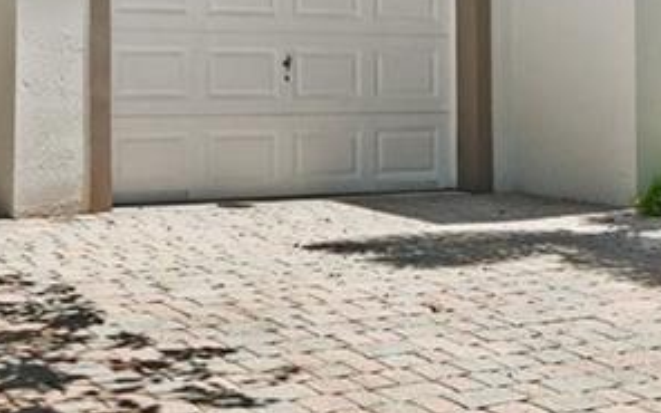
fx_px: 1387
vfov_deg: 16.7
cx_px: 257
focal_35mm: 77
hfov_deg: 26.7
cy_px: 50
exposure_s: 1/500
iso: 200
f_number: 8
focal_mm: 14
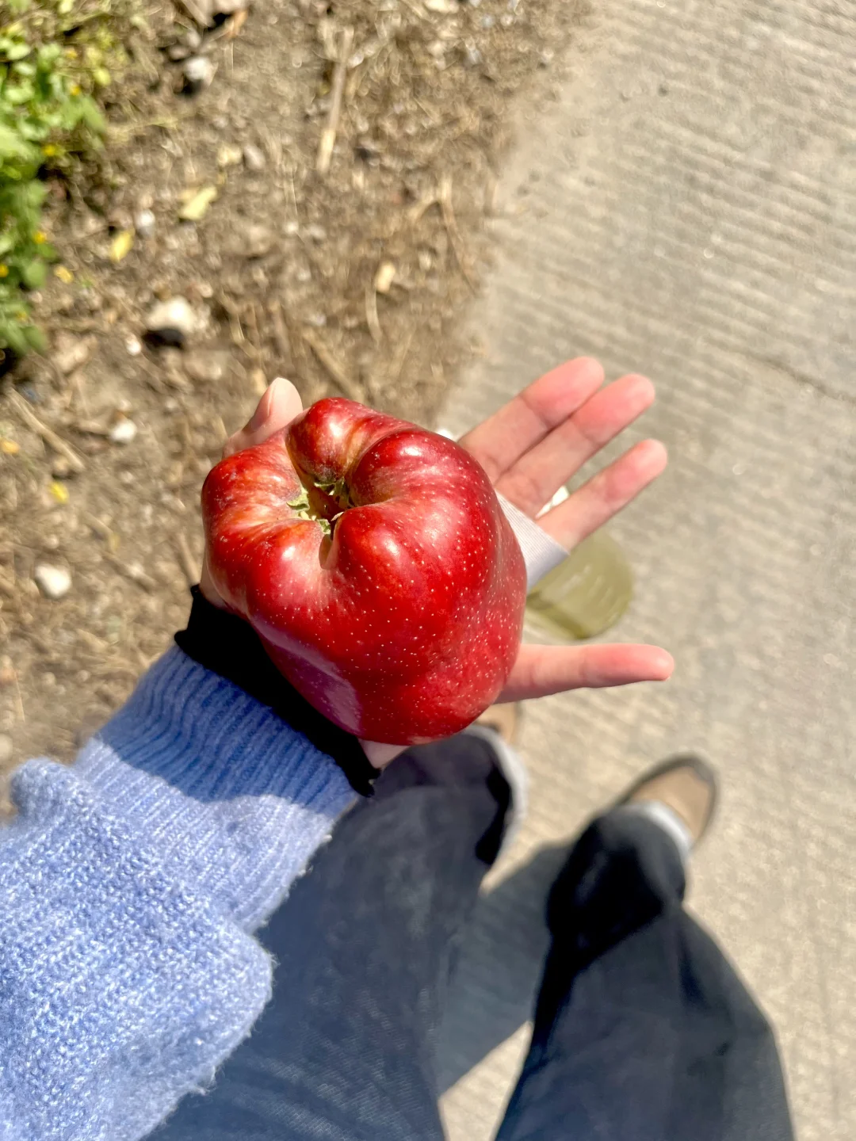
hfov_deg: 53.1
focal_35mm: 26
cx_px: 428
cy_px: 570
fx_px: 857
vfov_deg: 67.3
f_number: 1.6
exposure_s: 1/2571
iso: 50
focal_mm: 5.1
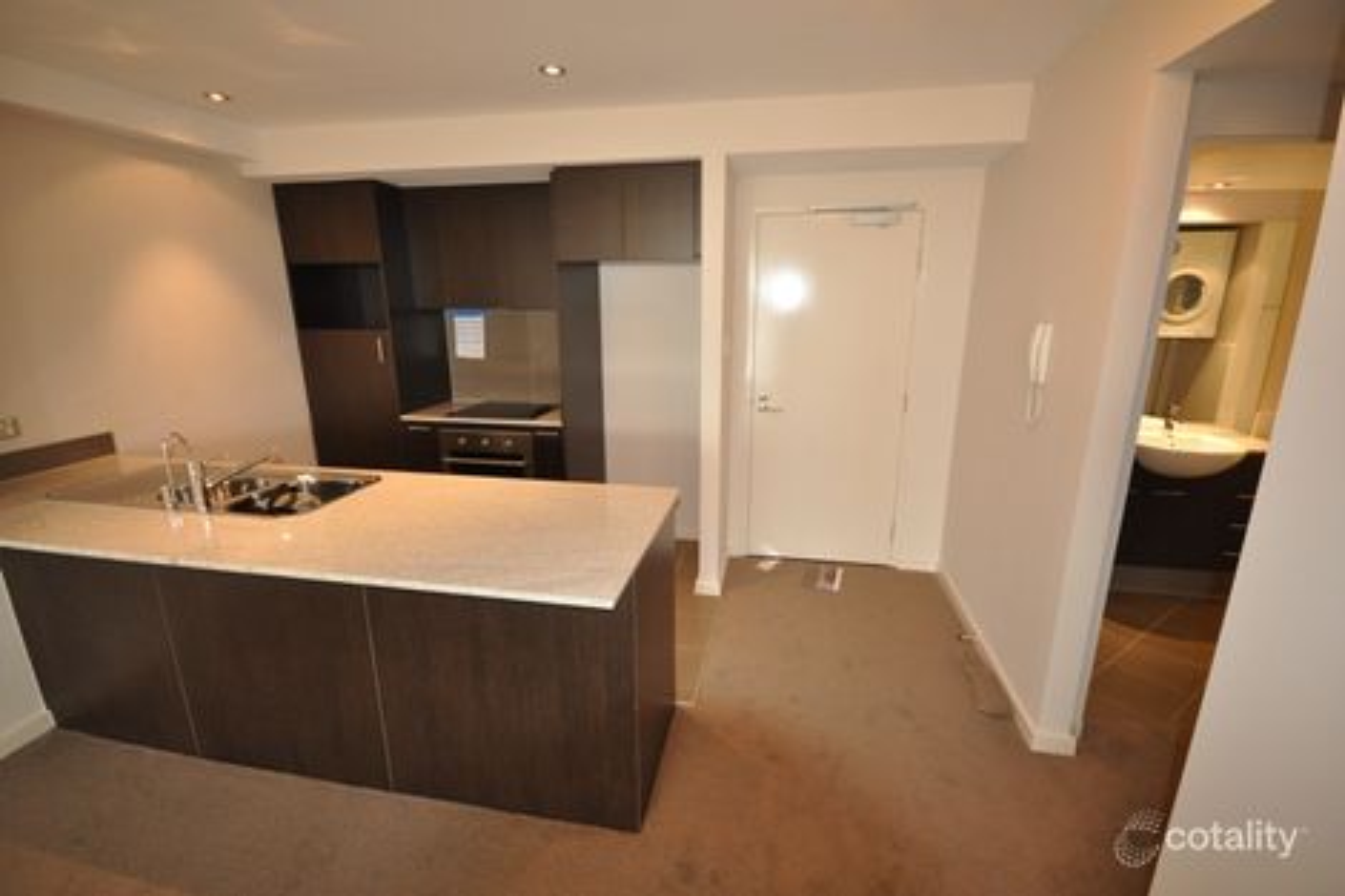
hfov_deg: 100.4
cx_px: 672
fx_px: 560
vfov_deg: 77.3
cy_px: 448
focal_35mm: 15
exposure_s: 1/60
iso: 800
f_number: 4
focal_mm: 10
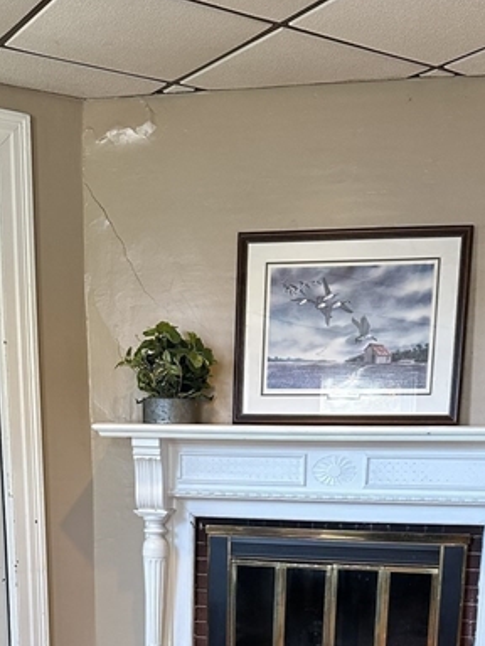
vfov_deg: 36.3
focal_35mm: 48
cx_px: 222
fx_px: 897
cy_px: 622
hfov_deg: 30.3
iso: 320
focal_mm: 6.86
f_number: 1.78
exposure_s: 1/60
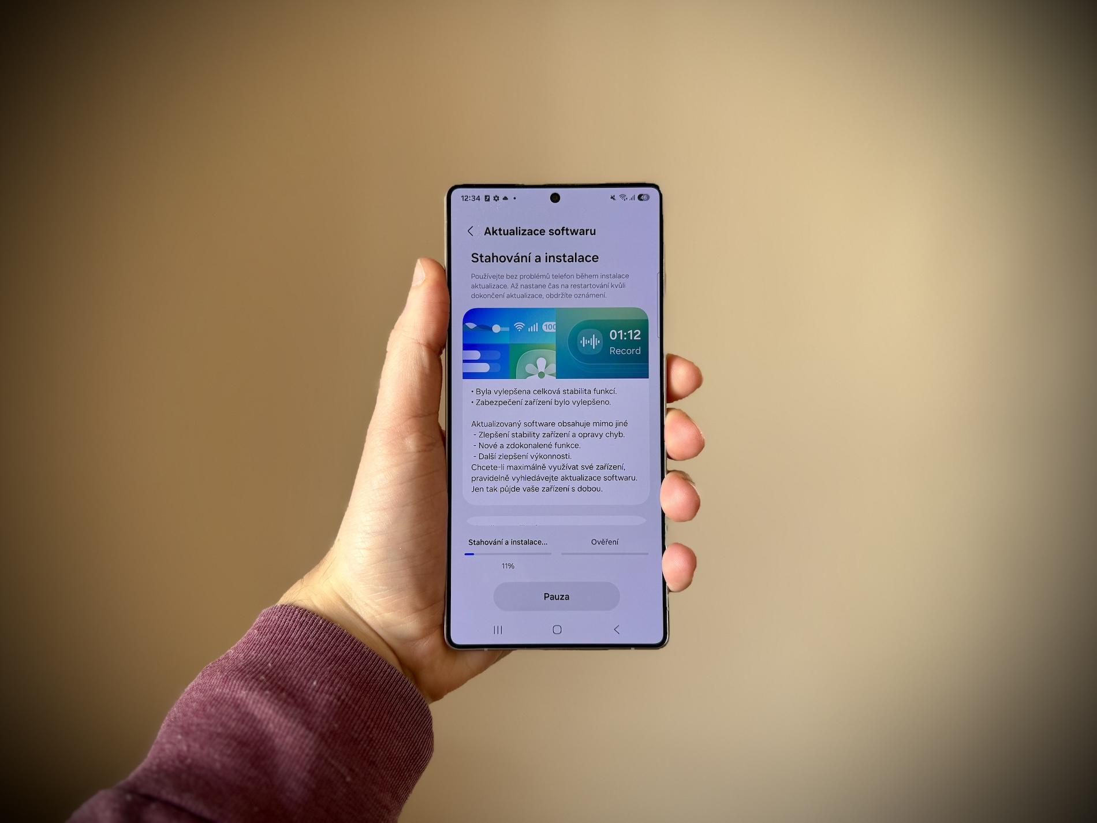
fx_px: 761
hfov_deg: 71.6
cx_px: 548
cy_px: 412
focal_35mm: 24
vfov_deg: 56.8
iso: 80
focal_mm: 6.76
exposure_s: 1/121
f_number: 1.78
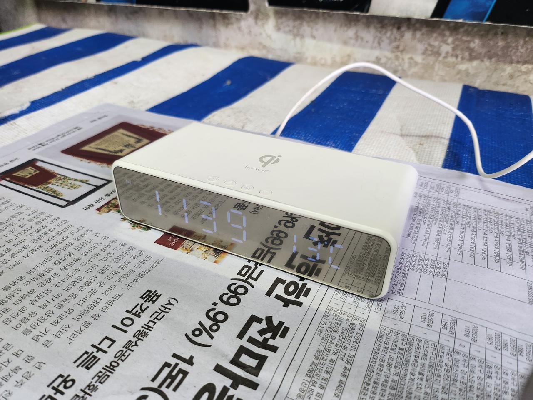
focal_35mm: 24
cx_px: 266
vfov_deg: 56.8
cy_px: 200
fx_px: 370
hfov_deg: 71.6
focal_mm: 5
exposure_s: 1/120
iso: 200
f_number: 1.8
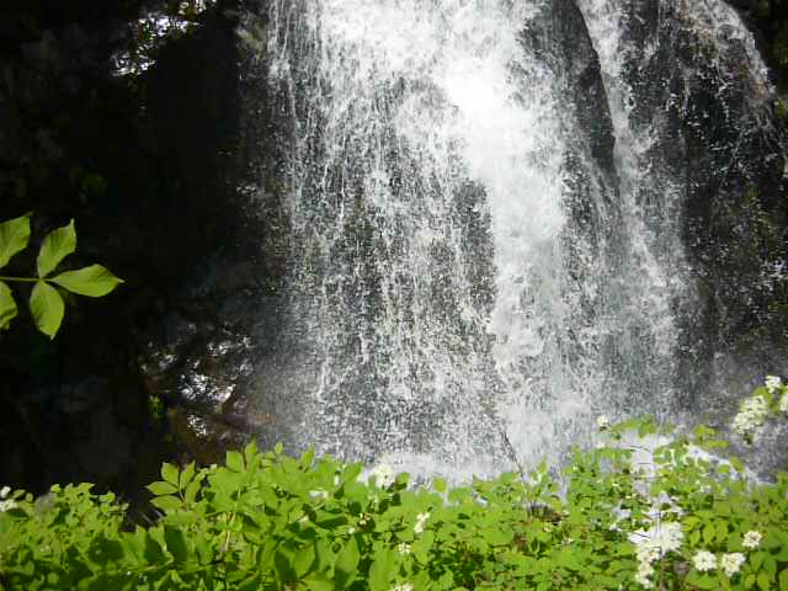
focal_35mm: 33
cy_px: 296
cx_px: 394
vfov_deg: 42.9
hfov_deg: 55.4
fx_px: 751
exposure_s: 1/800
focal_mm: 5.5
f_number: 8
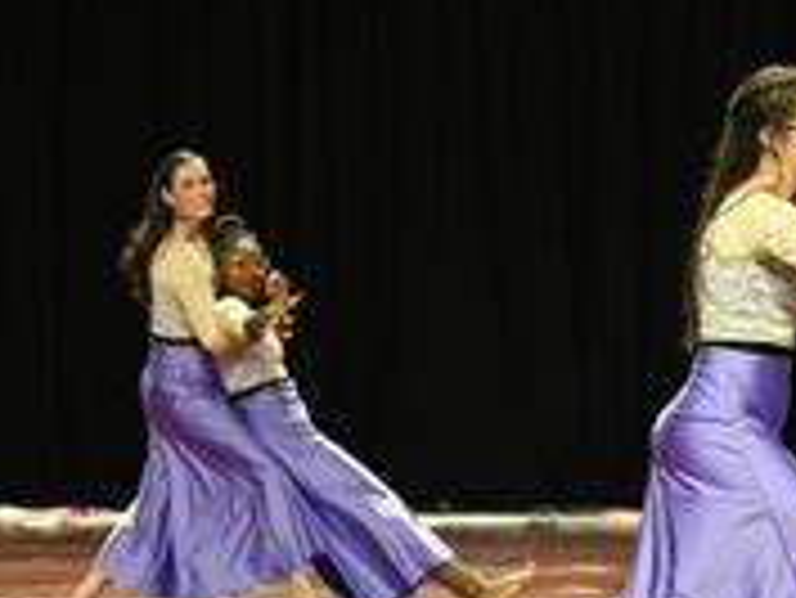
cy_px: 405
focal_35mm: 195
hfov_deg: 10.0
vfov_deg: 7.6
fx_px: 4487
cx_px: 872
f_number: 2.8
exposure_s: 1/1000
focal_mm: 79
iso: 1600
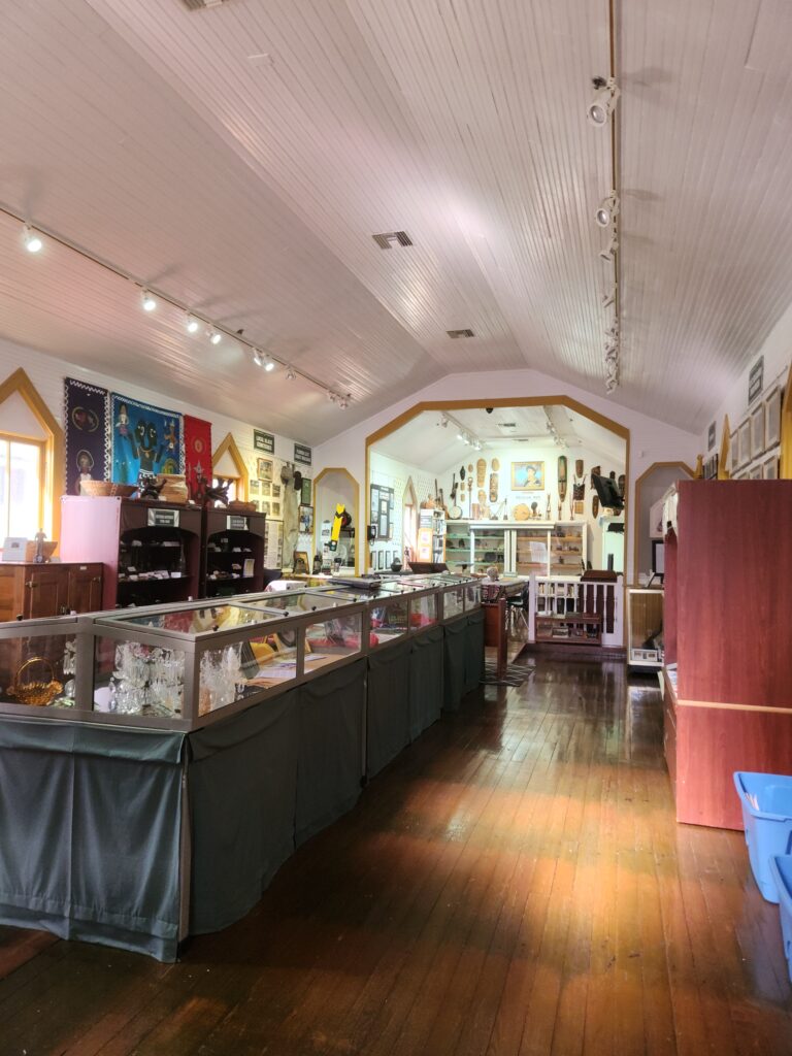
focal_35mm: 23
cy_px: 528
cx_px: 396
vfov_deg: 73.9
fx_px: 702
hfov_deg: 58.9
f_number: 1.8
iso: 160
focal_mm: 5.4
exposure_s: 1/60
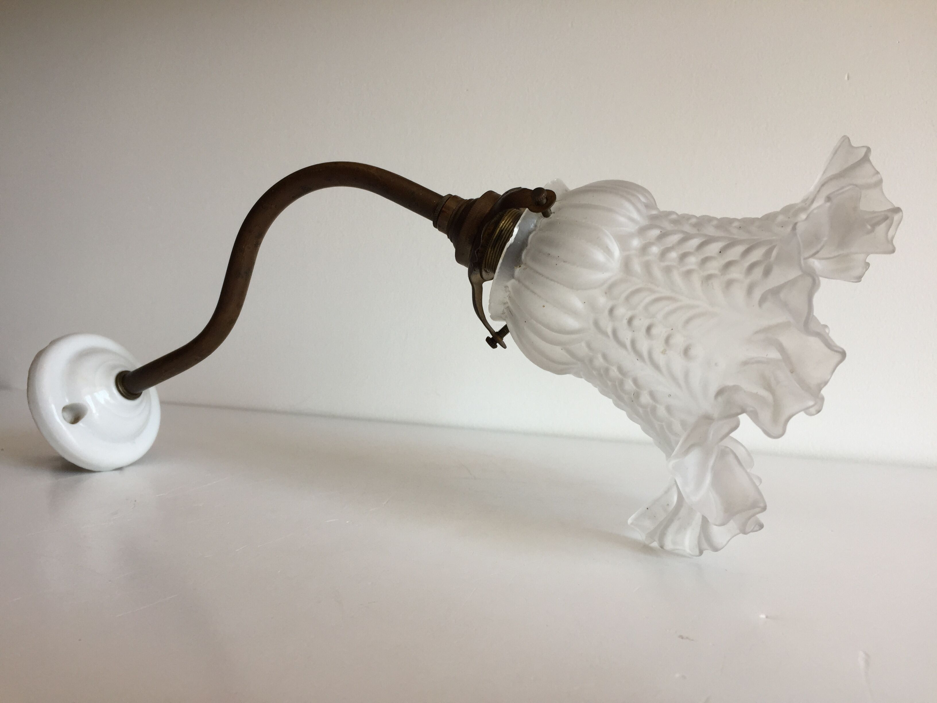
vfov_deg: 48.2
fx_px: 785
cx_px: 468
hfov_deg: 61.7
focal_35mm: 29
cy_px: 352
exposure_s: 1/50
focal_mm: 4.15
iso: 40
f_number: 2.2
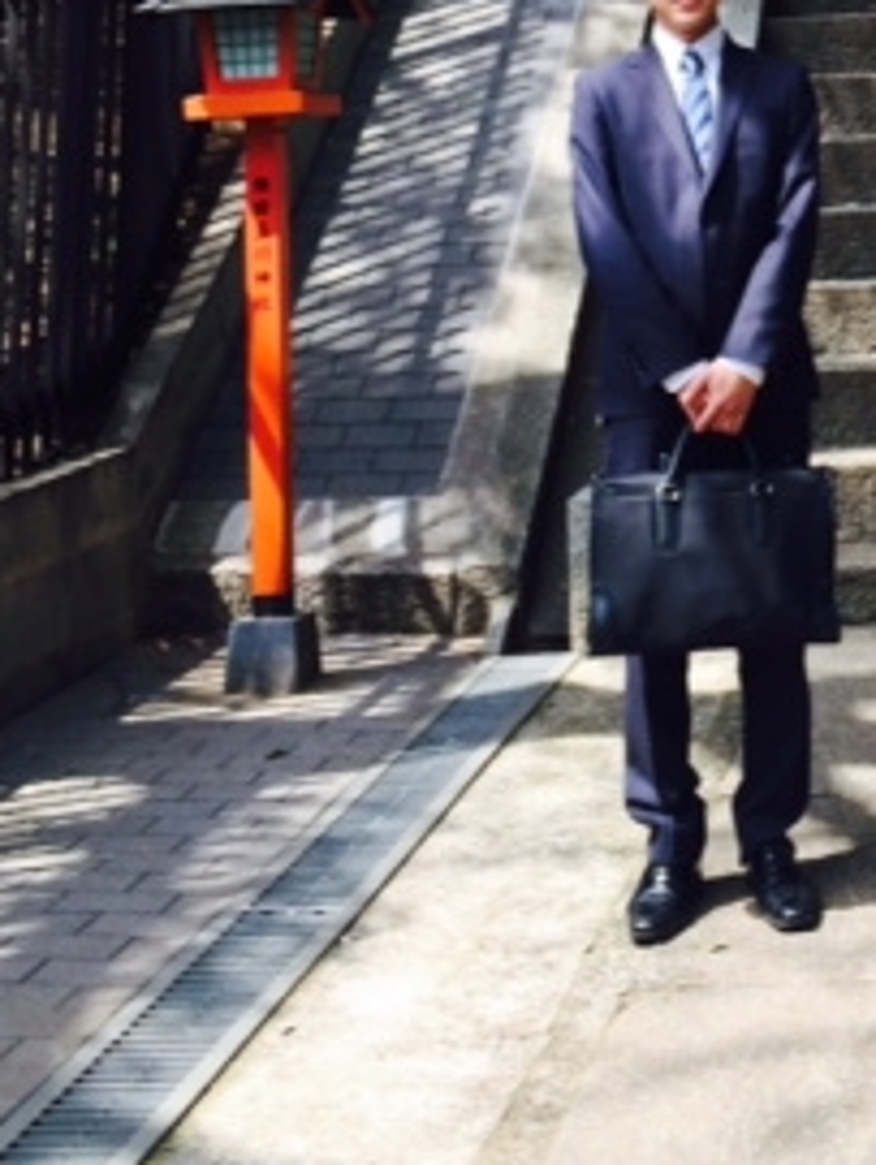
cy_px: 35
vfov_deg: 26.1
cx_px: 859
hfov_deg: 20.2
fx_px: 2392
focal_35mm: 71
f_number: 2.2
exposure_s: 1/519
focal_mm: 4.12
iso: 32
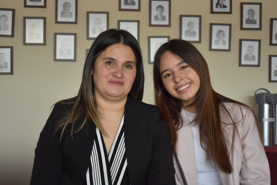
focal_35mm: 54
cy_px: 89
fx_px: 416
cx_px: 139
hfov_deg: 36.9
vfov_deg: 25.1
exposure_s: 1/100
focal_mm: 34
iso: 800
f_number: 5
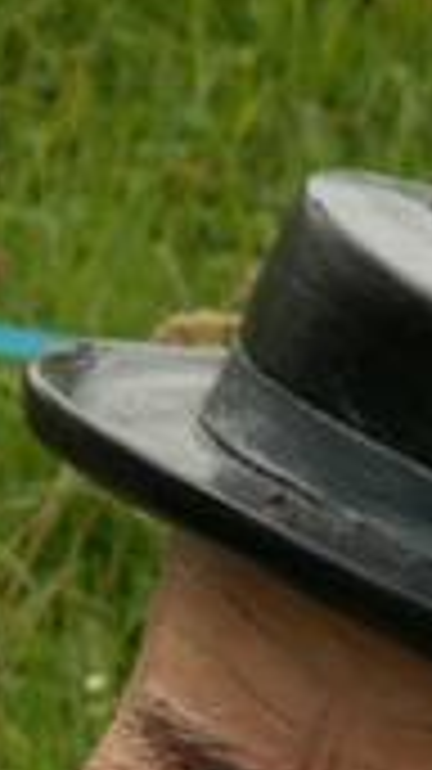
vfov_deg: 2.4
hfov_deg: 1.3
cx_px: 400
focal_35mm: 916
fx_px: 18681
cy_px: 950
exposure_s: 1/160
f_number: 4
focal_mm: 36.75
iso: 50
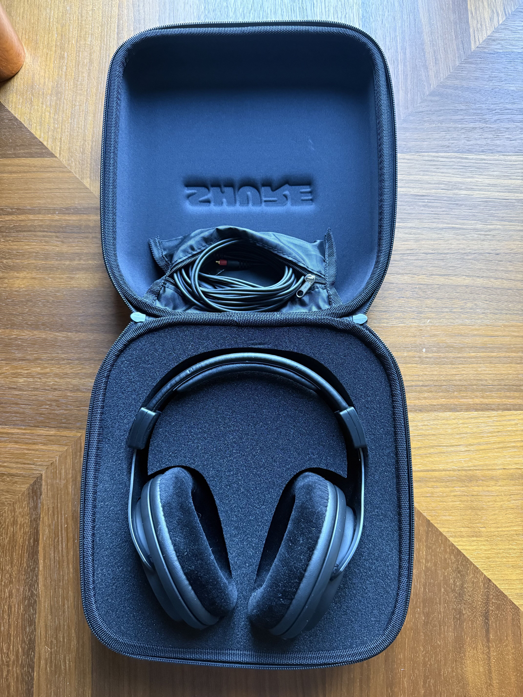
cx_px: 262
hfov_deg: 56.8
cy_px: 348
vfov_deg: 71.6
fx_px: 483
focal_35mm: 24
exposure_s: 1/42
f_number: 1.78
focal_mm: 6.76
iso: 800
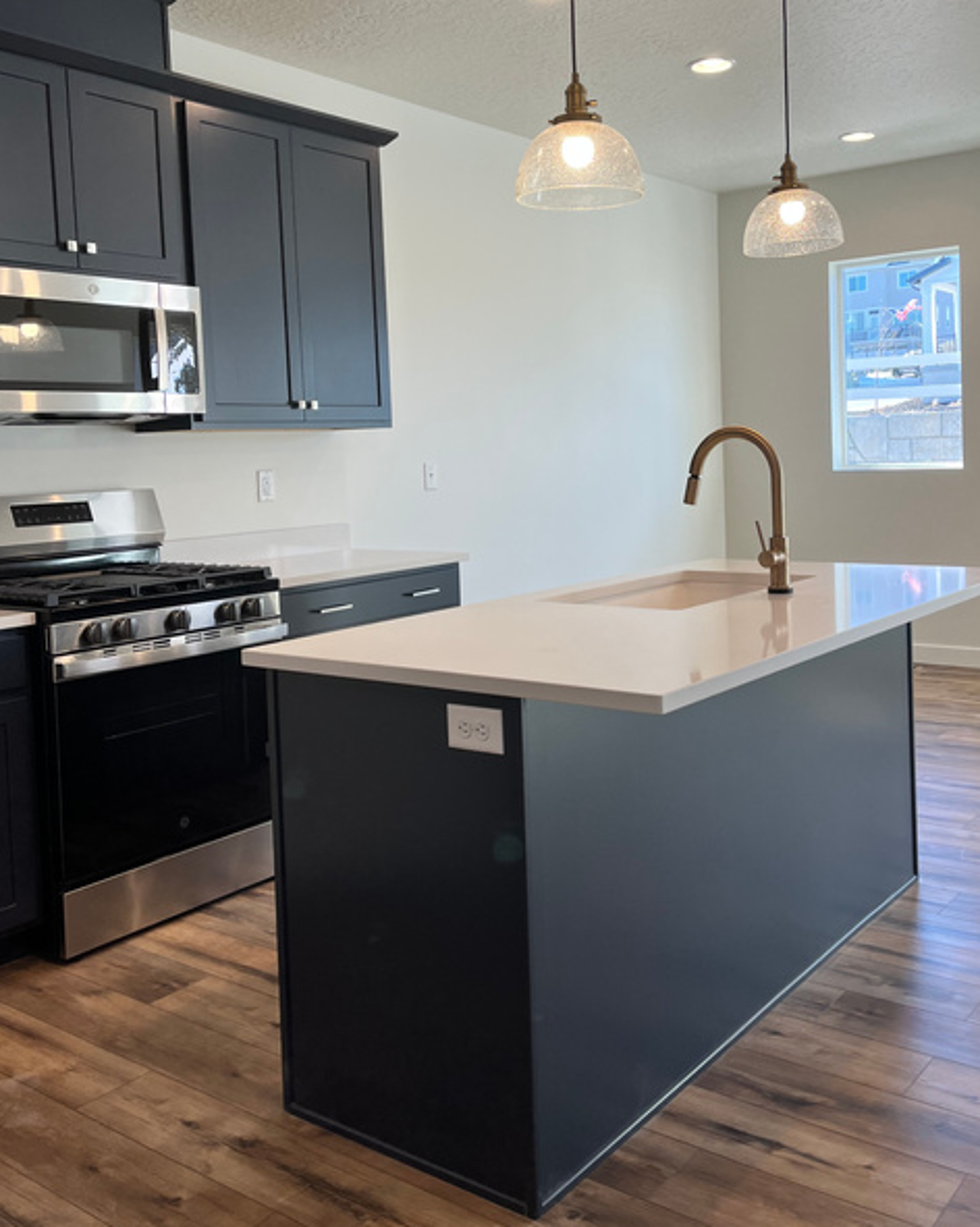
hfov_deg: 44.4
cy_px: 486
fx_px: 1198
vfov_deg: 53.8
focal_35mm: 33
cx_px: 550
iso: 40
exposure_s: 1/120
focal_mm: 5.1
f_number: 1.6
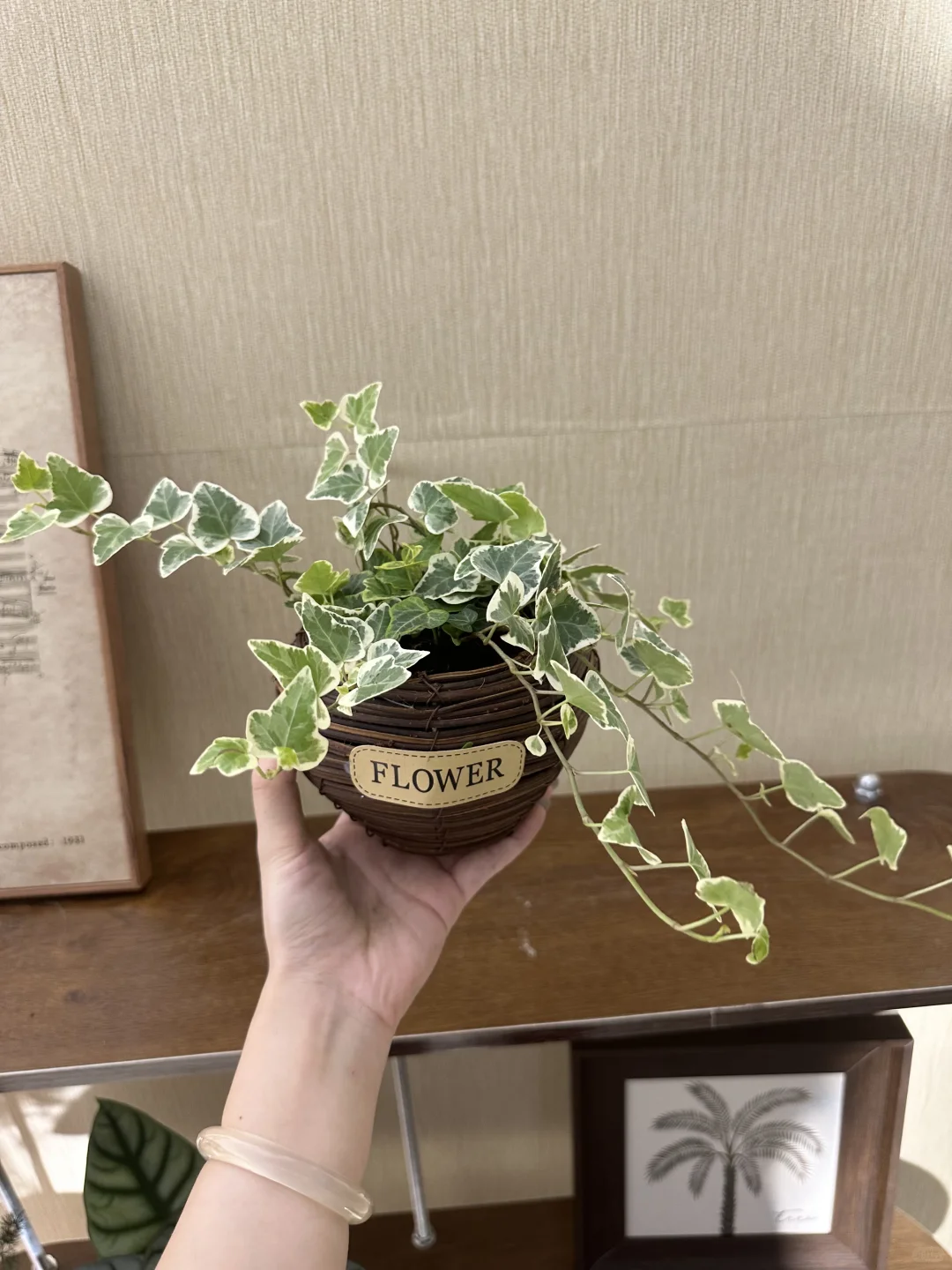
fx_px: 880
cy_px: 635
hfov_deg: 56.8
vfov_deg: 71.6
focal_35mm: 24
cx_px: 476
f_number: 1.78
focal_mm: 6.86
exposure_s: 1/50
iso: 160
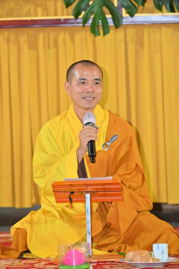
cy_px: 134
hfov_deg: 6.9
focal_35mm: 200
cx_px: 90
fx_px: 1495
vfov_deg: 10.3
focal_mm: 200
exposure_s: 1/160
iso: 2000
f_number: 3.5
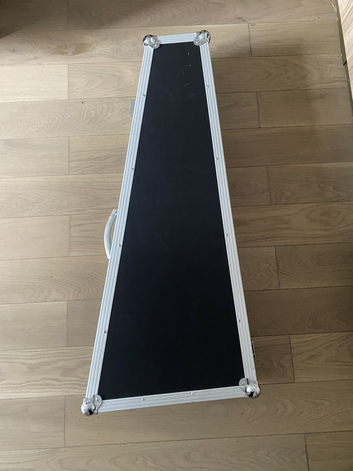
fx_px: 354
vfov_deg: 67.3
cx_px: 176
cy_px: 236
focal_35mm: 26
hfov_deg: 53.1
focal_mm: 4.25
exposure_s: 1/30
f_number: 1.8
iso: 640
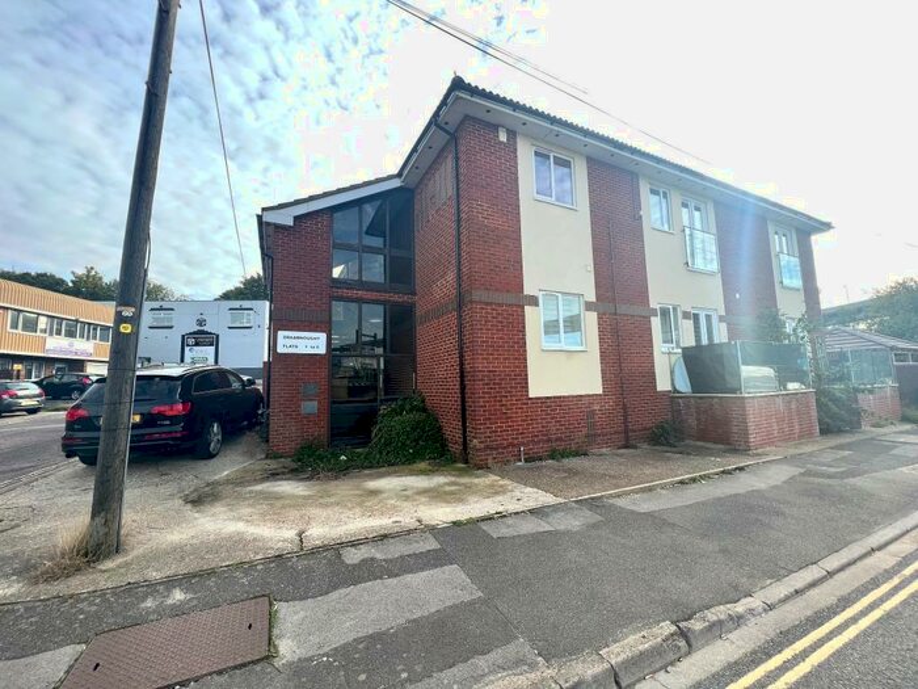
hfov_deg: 106.2
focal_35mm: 13
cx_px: 459
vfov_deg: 89.9
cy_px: 344
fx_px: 345
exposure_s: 1/376
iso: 32
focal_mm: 1.57
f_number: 1.8
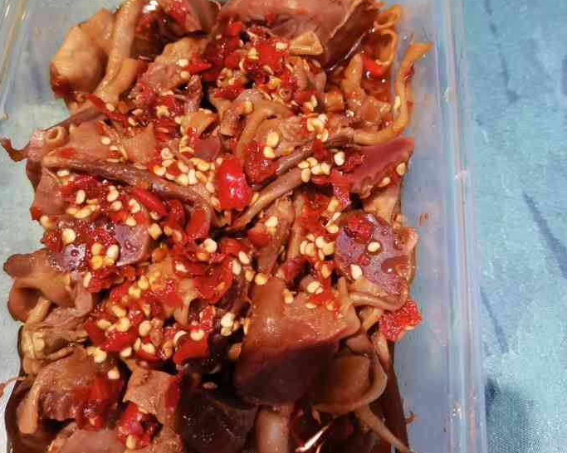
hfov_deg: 50.3
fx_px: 604
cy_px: 162
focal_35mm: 36
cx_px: 280
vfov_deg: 40.8
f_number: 1.9
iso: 320
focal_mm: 4.94
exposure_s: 1/100
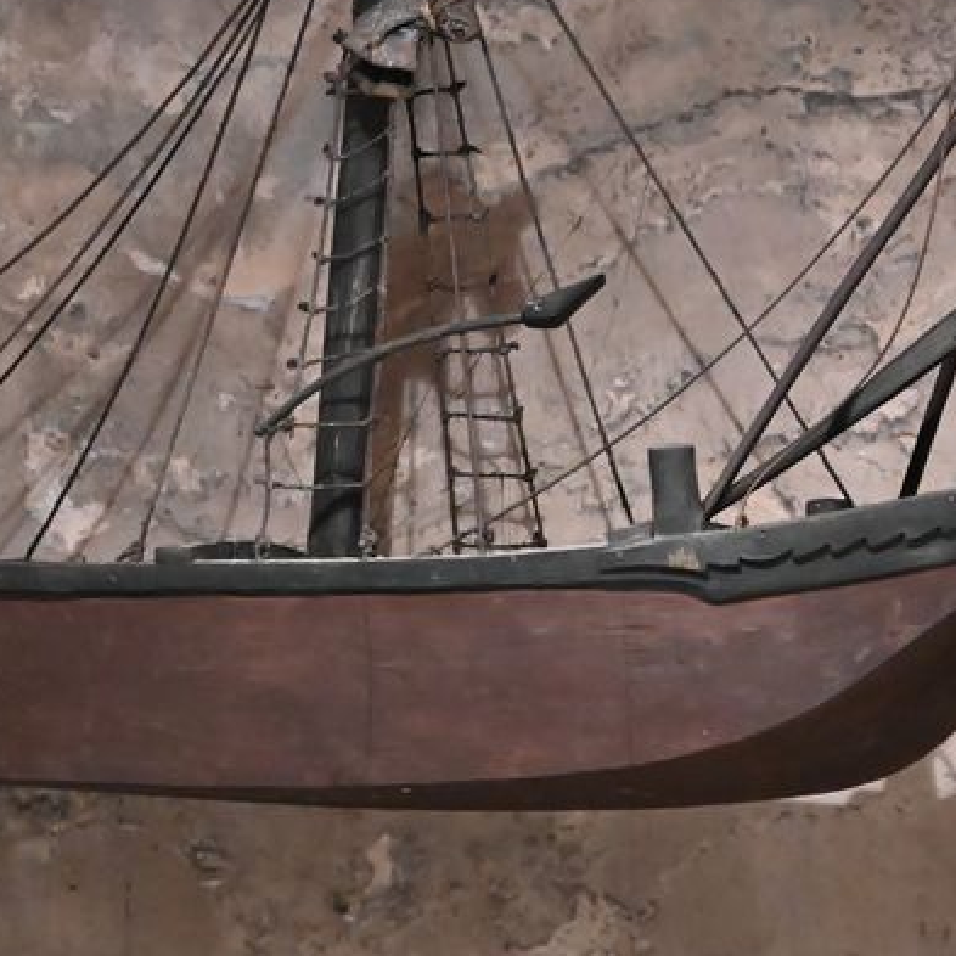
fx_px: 6468
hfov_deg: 8.4
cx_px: 328
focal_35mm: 207
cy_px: 192
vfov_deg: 8.4
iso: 10000
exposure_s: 1/100
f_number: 6.3
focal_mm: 91
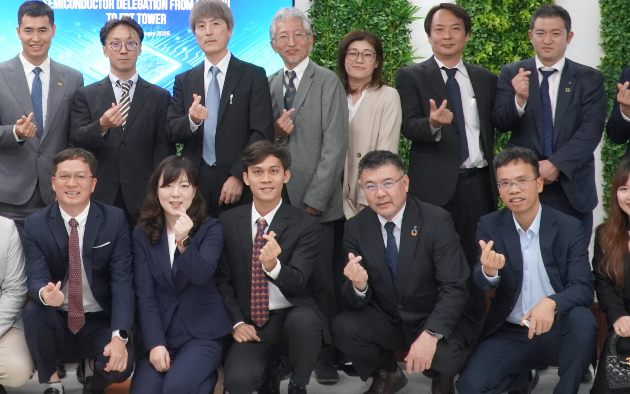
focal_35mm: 64
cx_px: 159
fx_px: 1099
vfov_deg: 19.9
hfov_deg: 31.4
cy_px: 32
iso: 1000
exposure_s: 1/60
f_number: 4
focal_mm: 18
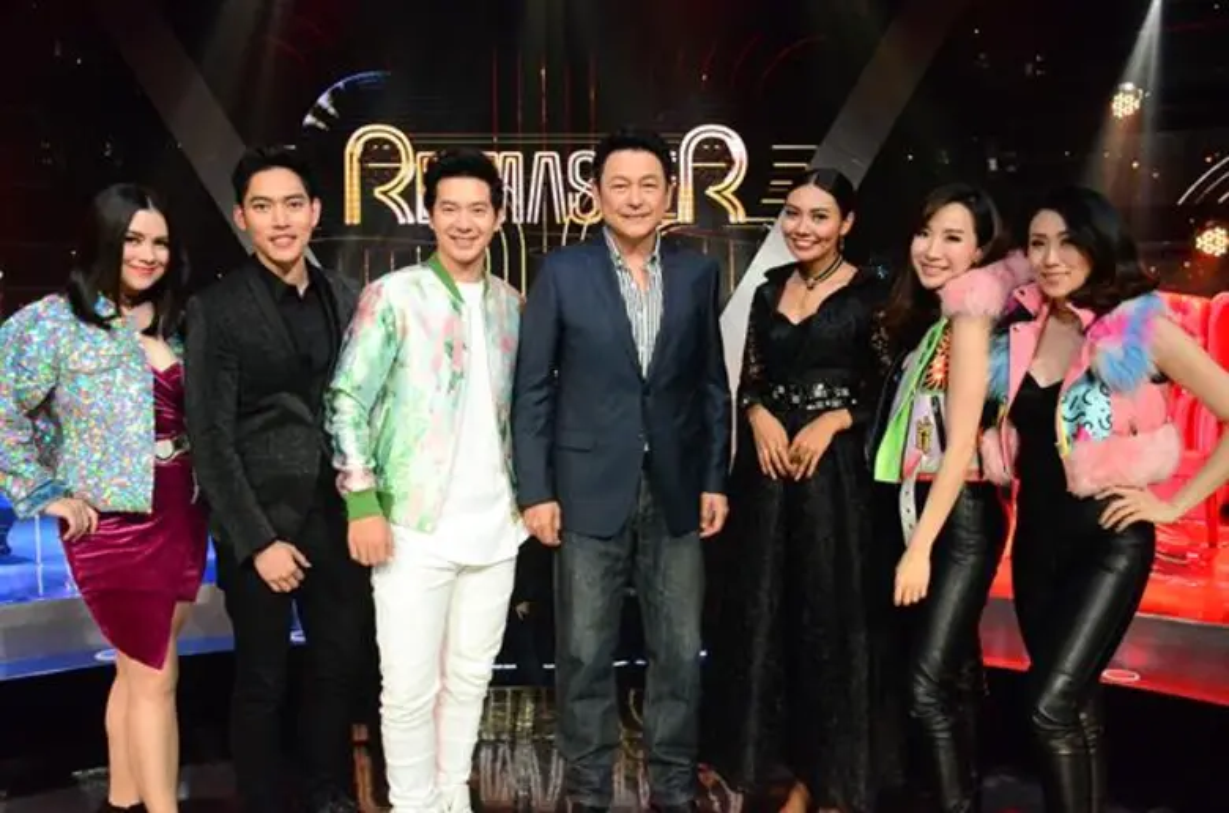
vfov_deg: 38.2
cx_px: 614
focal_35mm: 34
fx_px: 1175
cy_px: 406
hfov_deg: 55.2
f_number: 3.8
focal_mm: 23
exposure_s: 1/800
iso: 6400
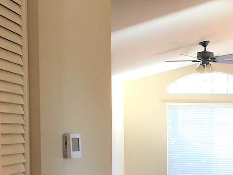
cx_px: 224
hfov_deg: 23.0
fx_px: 552
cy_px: 206
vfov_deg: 17.2
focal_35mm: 82
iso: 25
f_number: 1.8
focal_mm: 4
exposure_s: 1/40
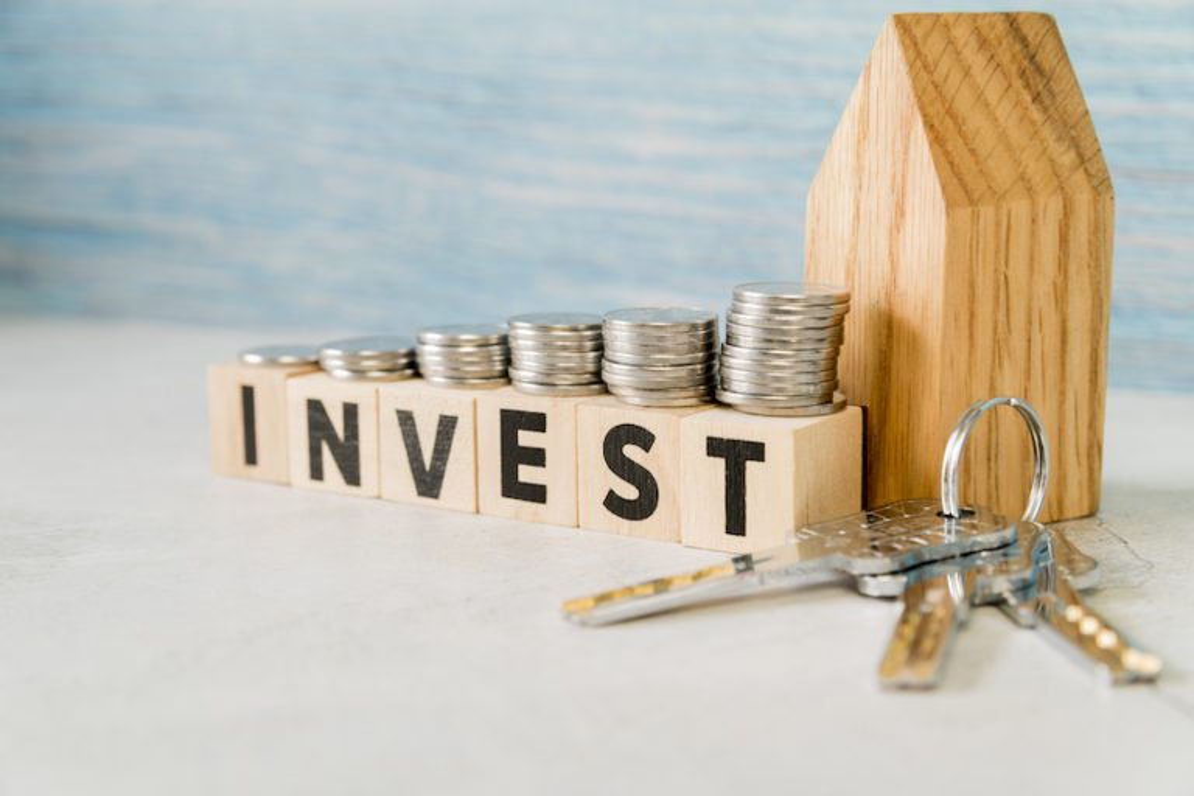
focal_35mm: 75
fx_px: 2487
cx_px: 597
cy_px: 398
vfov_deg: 18.2
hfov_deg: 27.0
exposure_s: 1/2
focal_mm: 75
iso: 100
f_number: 8
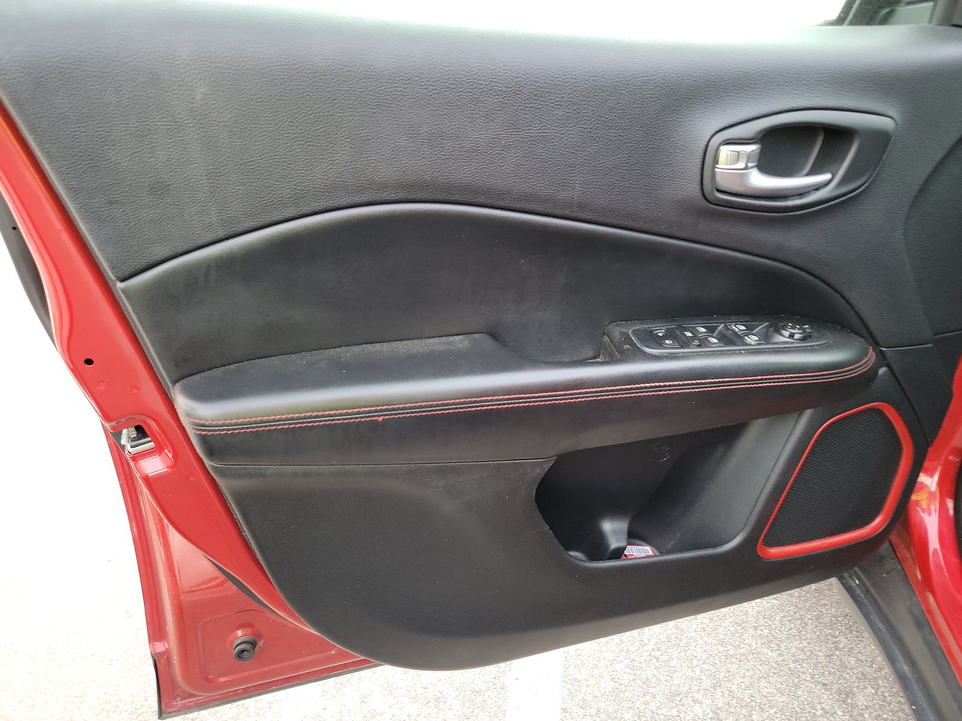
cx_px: 481
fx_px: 667
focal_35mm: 24
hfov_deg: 71.6
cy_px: 360
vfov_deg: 56.8
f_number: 1.8
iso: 332
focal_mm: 6.7
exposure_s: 1/59
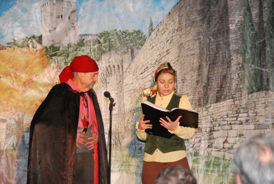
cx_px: 137
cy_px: 92
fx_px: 1202
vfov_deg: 8.8
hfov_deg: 13.0
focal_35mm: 158
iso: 1400
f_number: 5.6
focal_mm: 105
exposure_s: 1/60
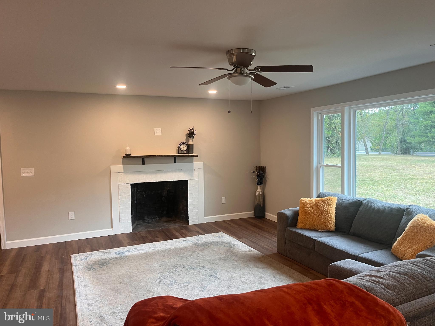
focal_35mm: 26
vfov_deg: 53.1
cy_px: 163
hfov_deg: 67.3
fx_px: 327
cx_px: 218
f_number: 1.6
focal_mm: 5.1
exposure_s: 1/60
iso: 80
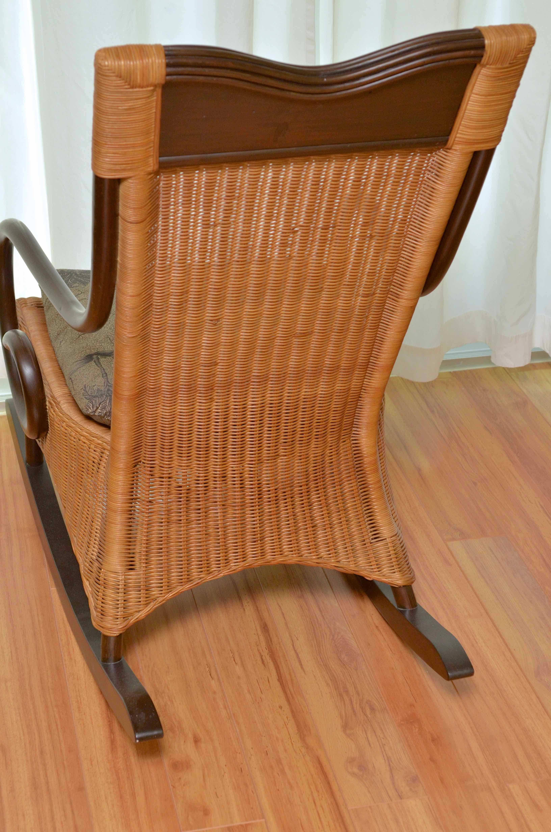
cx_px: 276
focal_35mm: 72
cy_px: 416
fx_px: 1660
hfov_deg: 18.8
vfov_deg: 28.1
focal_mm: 48
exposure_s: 1/160
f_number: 5.6
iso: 640
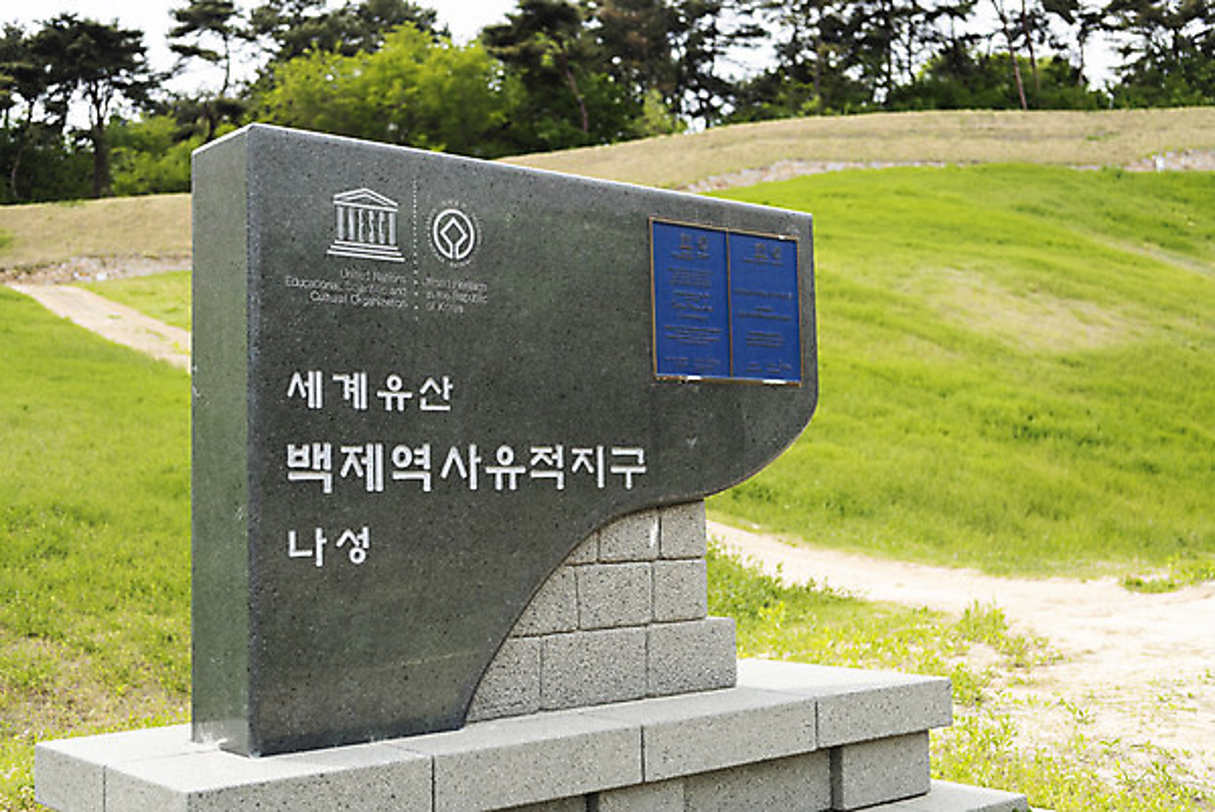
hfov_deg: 46.4
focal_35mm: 42
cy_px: 406
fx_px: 1418
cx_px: 608
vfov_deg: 31.9
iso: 100
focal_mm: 42
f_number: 3.2
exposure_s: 1/800
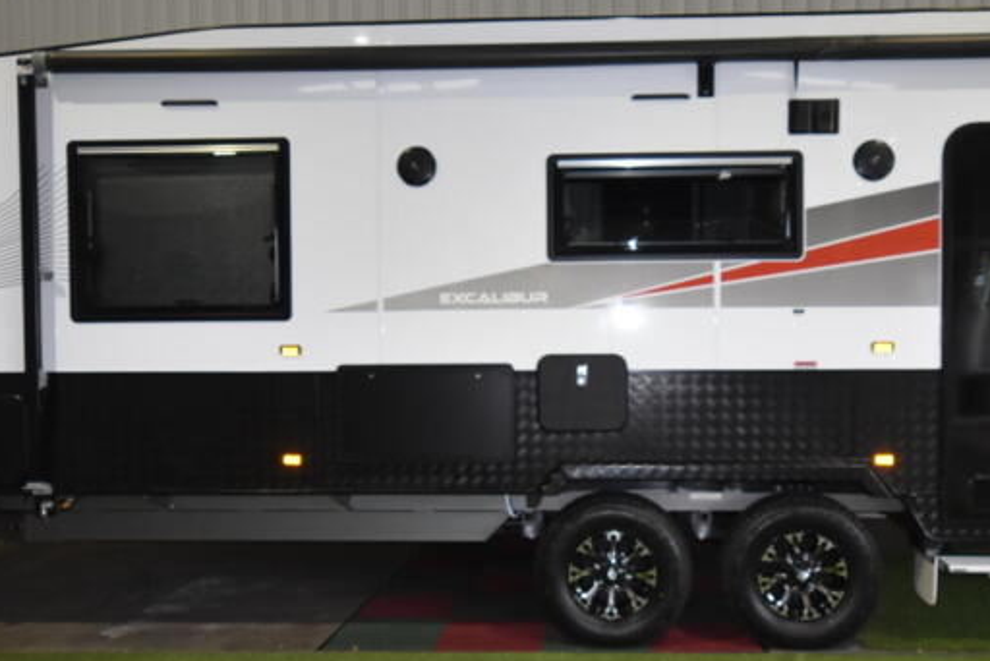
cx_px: 576
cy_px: 371
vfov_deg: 36.9
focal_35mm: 36
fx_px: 991
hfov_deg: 52.9
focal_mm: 12
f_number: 4.5
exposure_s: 1/80
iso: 800
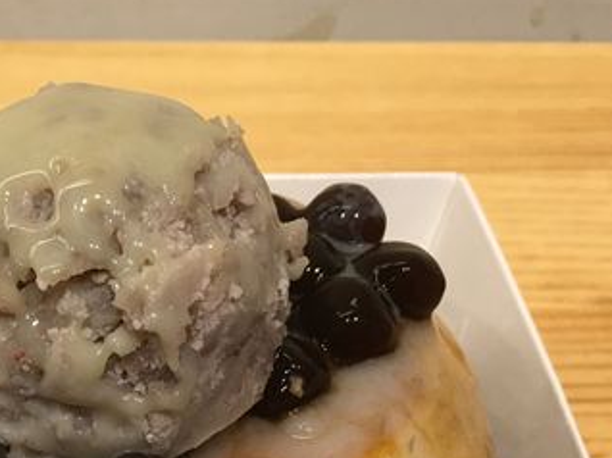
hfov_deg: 26.0
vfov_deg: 19.1
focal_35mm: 73
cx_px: 87
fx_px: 1290
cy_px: 535
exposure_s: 1/30
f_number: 2.2
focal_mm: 4.15
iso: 25
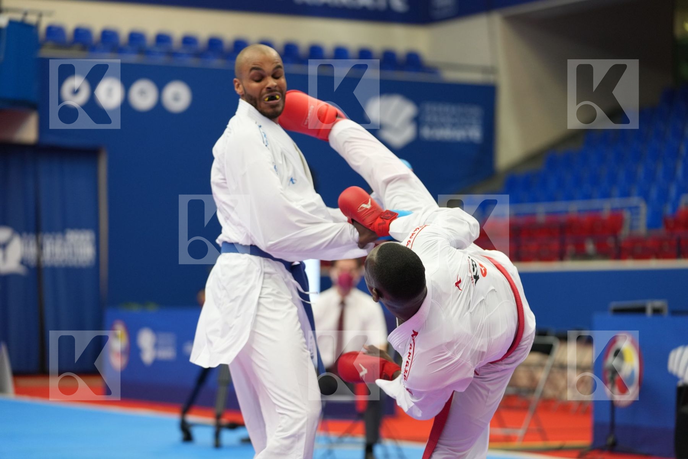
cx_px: 344
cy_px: 230
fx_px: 2217
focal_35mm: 116
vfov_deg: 11.8
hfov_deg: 17.6
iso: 1600
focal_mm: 116
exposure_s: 1/1000
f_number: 2.8
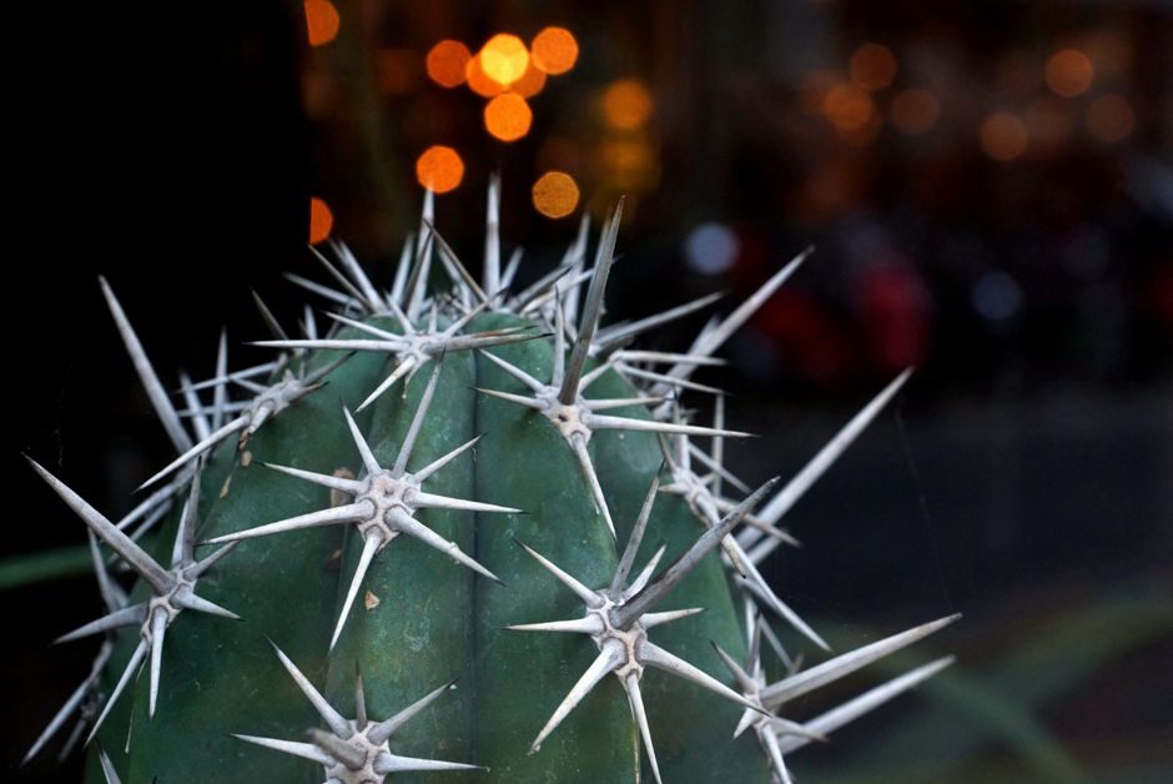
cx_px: 586
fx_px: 2445
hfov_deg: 27.0
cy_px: 392
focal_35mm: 75
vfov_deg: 18.2
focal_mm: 50
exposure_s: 1/10
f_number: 8
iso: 800
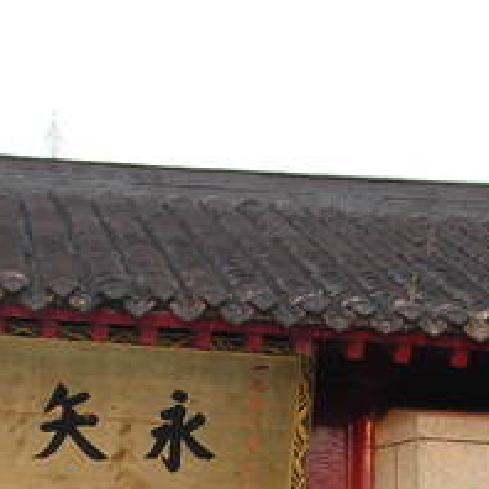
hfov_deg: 14.6
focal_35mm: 119
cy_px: 606
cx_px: 264
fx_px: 1902
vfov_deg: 14.2
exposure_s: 1/60.1
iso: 50
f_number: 3.2
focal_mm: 6.3
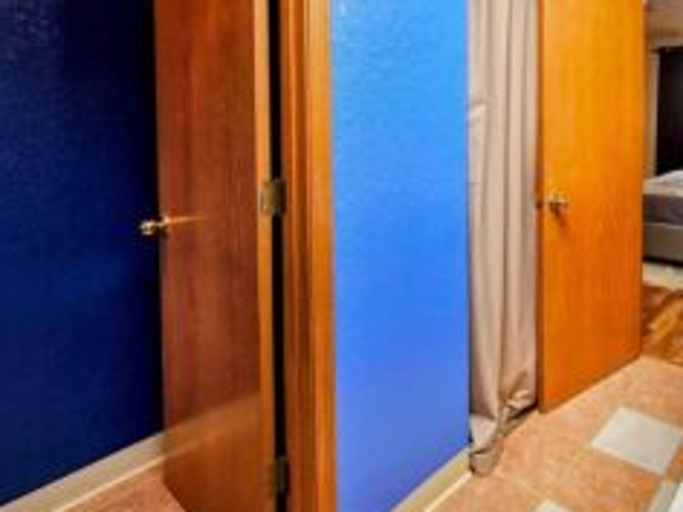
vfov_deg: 58.1
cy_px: 130
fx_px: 434
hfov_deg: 68.8
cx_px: 550
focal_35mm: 22
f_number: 2.2
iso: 64
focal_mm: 2.2
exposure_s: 1/60
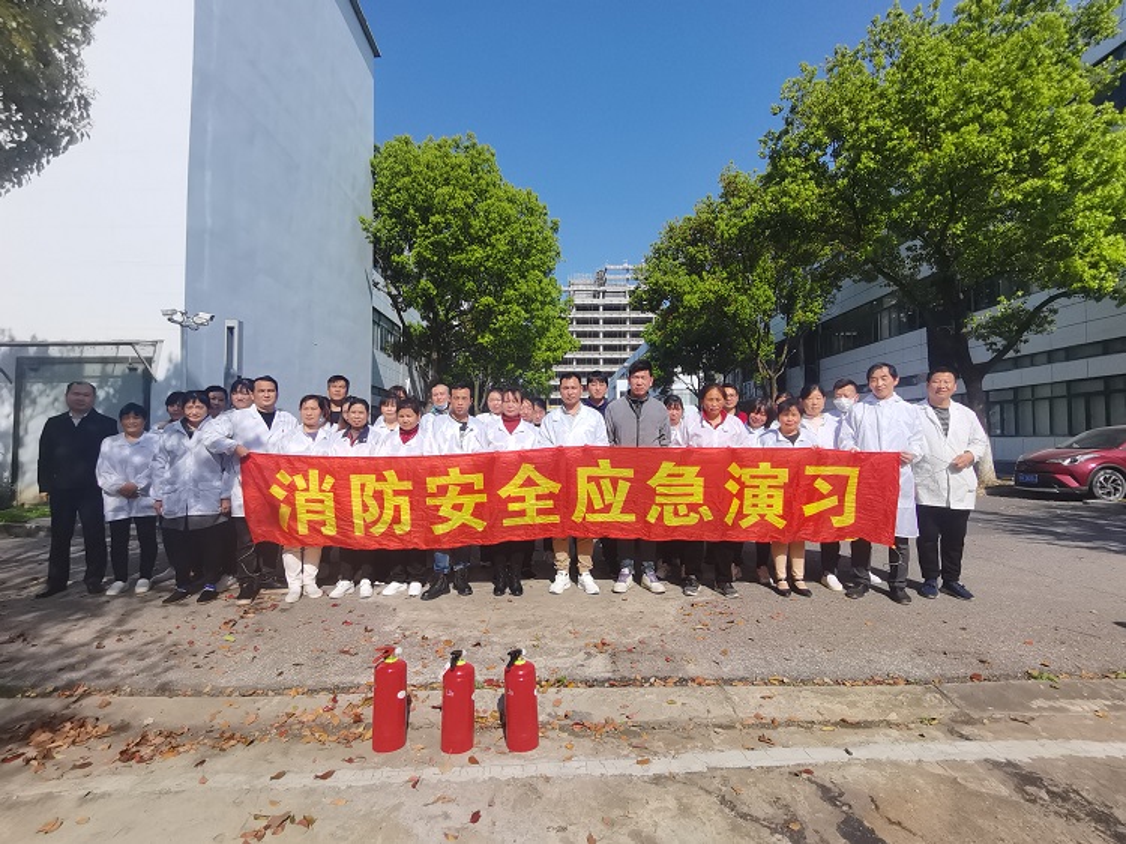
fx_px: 553
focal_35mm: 17
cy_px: 422
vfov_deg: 74.7
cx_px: 563
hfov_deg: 91.0
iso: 50
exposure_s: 1/1562
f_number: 2.4
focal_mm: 1.78
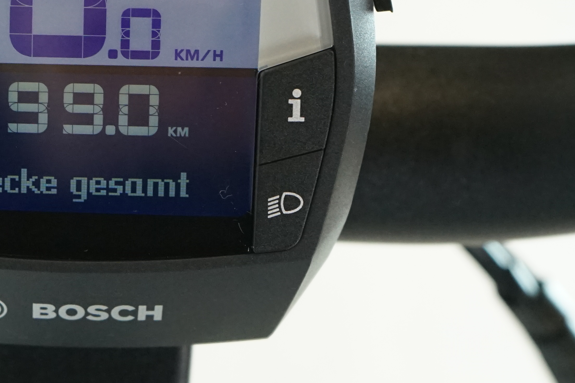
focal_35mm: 128
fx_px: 2044
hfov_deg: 15.8
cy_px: 111
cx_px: 38
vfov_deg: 10.7
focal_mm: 47
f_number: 5.6
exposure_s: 1/200
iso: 2500
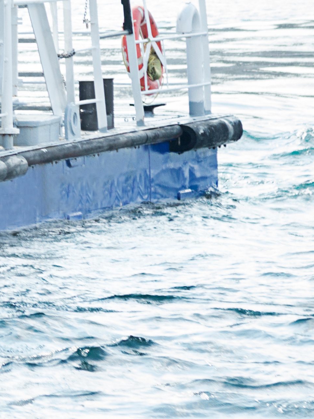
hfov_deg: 2.7
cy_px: -87
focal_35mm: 543
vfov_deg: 3.6
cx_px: -579
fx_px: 6570
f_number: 5.6
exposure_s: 1/250
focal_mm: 98
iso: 320
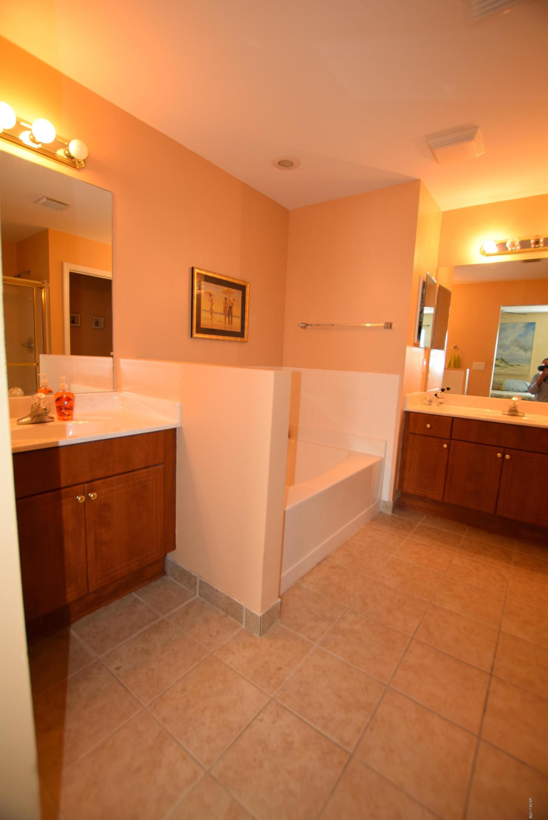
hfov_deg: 77.4
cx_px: 274
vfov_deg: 100.4
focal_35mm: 15
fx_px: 342
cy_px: 410
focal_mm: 10
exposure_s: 1/60
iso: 560
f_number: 4
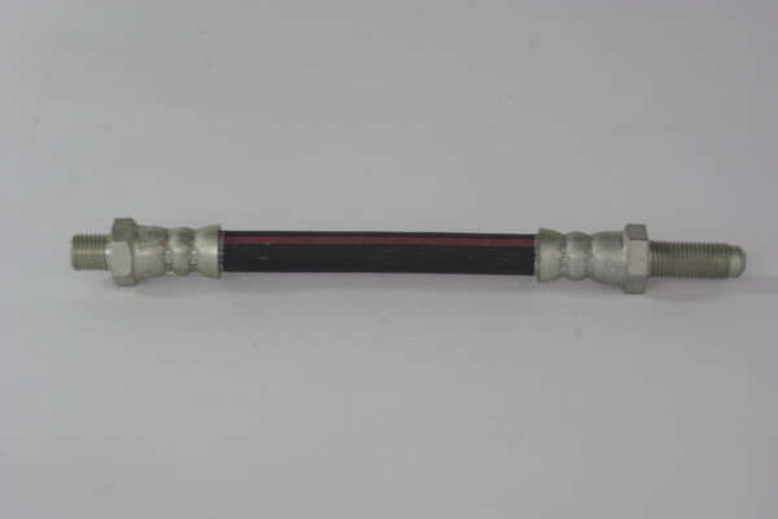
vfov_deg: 13.4
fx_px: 2204
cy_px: 260
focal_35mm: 102
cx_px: 389
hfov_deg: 20.0
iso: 800
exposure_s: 1/10
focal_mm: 68
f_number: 8
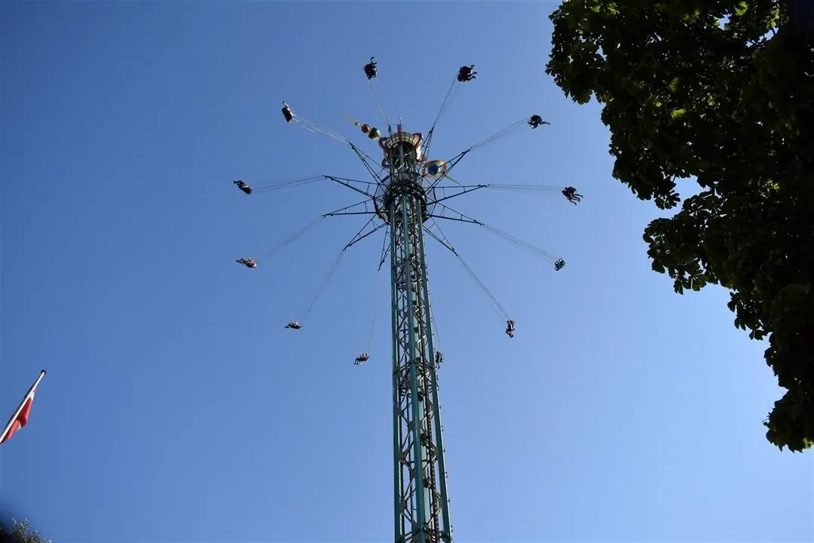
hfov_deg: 57.2
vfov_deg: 40.0
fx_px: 747
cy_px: 272
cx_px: 407
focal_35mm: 33
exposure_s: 1/1600
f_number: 6.3
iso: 400
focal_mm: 22
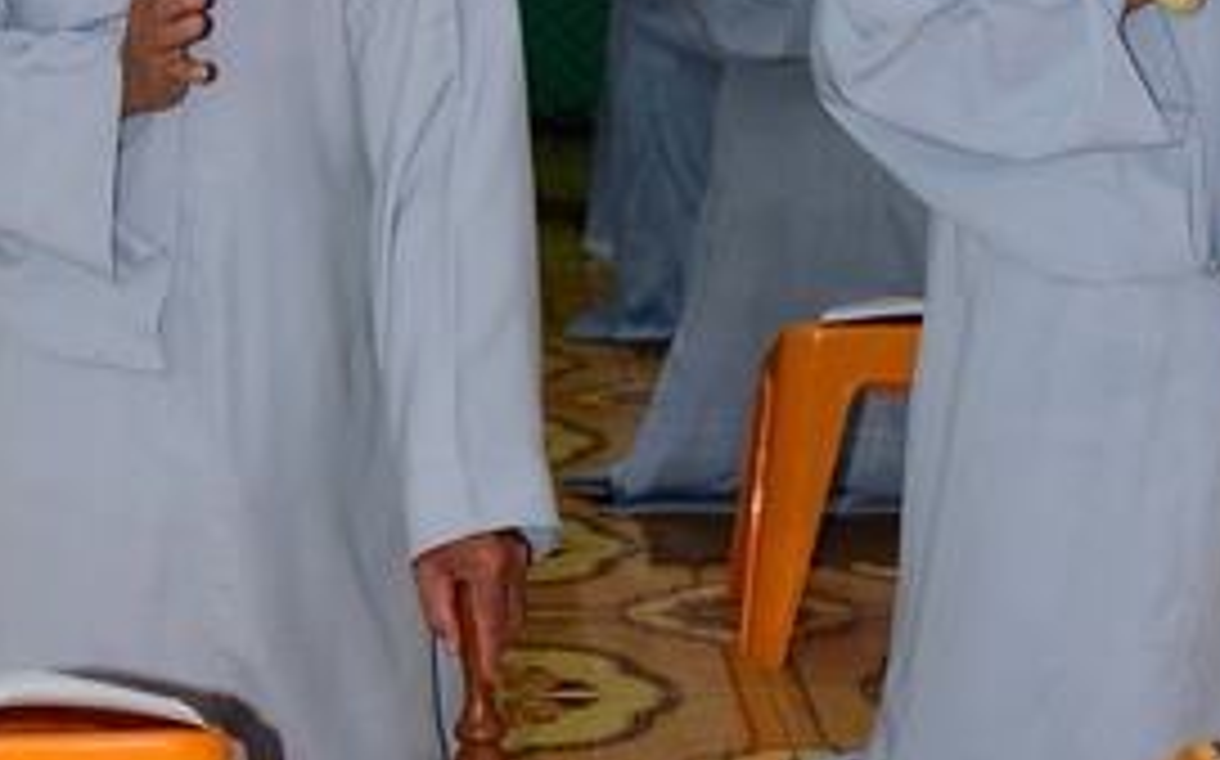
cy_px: 211
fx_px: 3090
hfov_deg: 22.3
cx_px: 675
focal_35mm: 93
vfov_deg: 14.0
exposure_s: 1/60
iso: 320
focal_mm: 38
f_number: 4
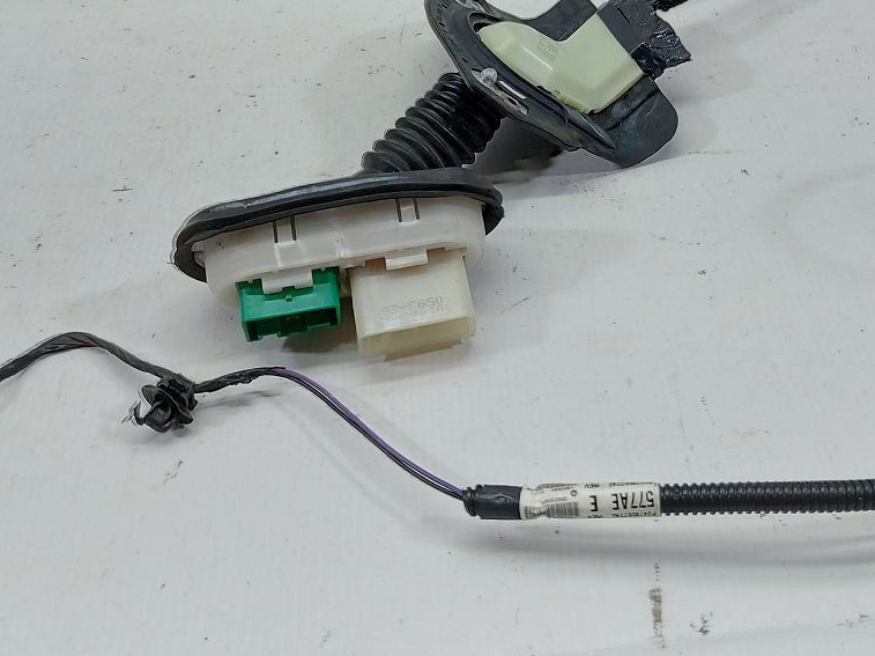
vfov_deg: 31.5
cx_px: 566
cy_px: 84
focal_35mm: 44
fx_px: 1112
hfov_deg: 42.5
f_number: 1.8
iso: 50
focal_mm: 5.23
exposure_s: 1/50
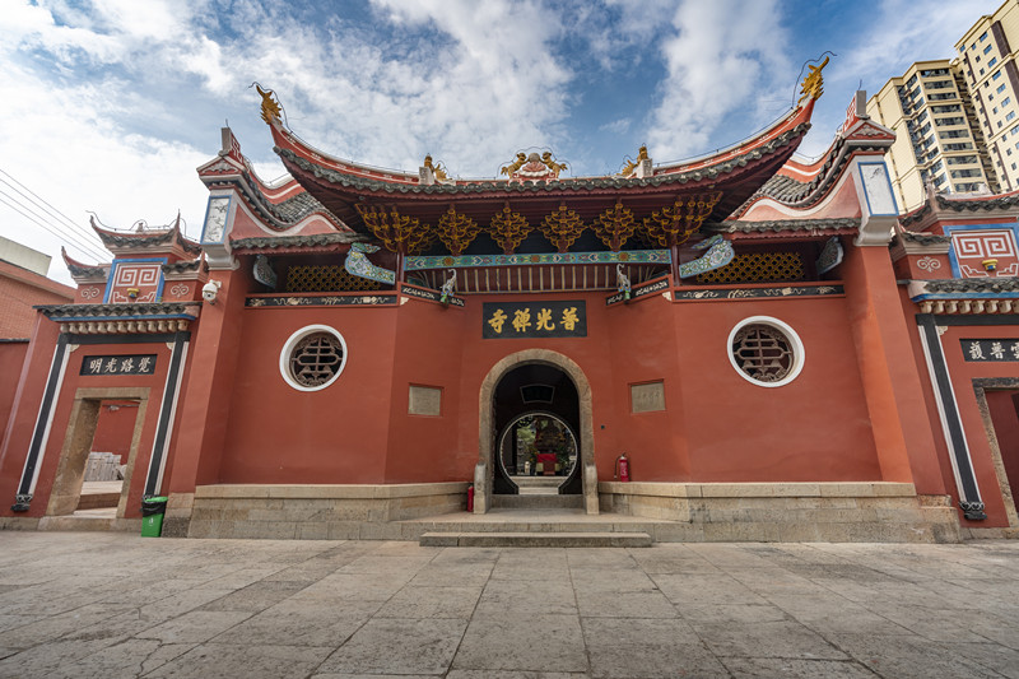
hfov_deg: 96.7
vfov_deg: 73.7
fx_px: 453
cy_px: 340
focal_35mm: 16
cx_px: 510
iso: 160
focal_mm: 16
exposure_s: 1/200
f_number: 9
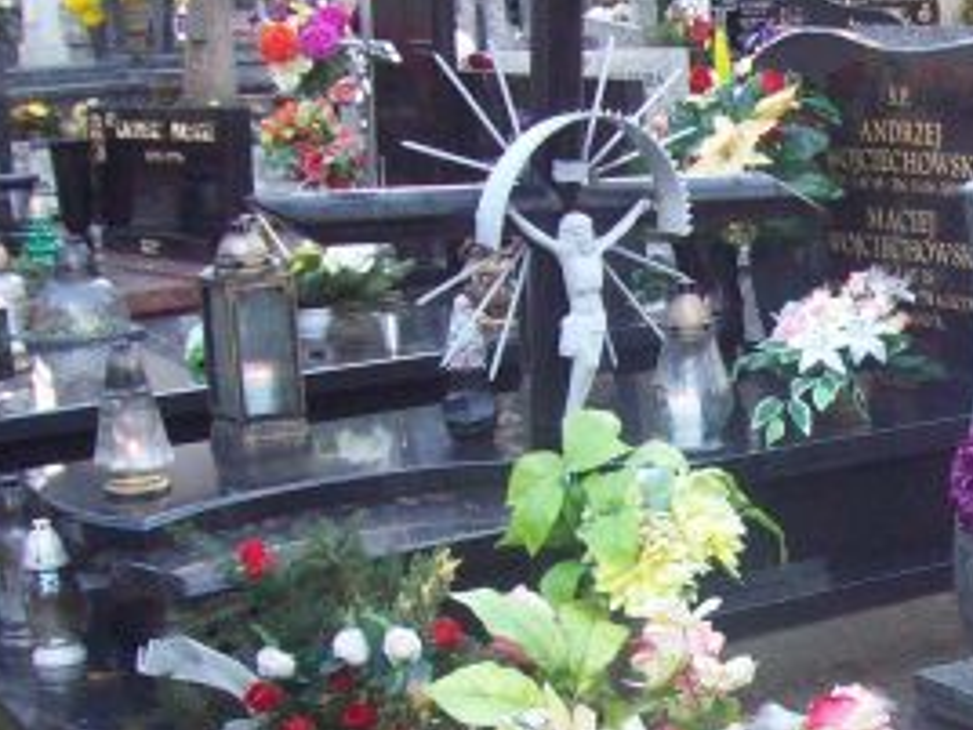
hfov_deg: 21.8
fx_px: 2417
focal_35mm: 86
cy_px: 679
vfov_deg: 16.9
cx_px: 1017
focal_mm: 6
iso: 200
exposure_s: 1/120
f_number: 2.7
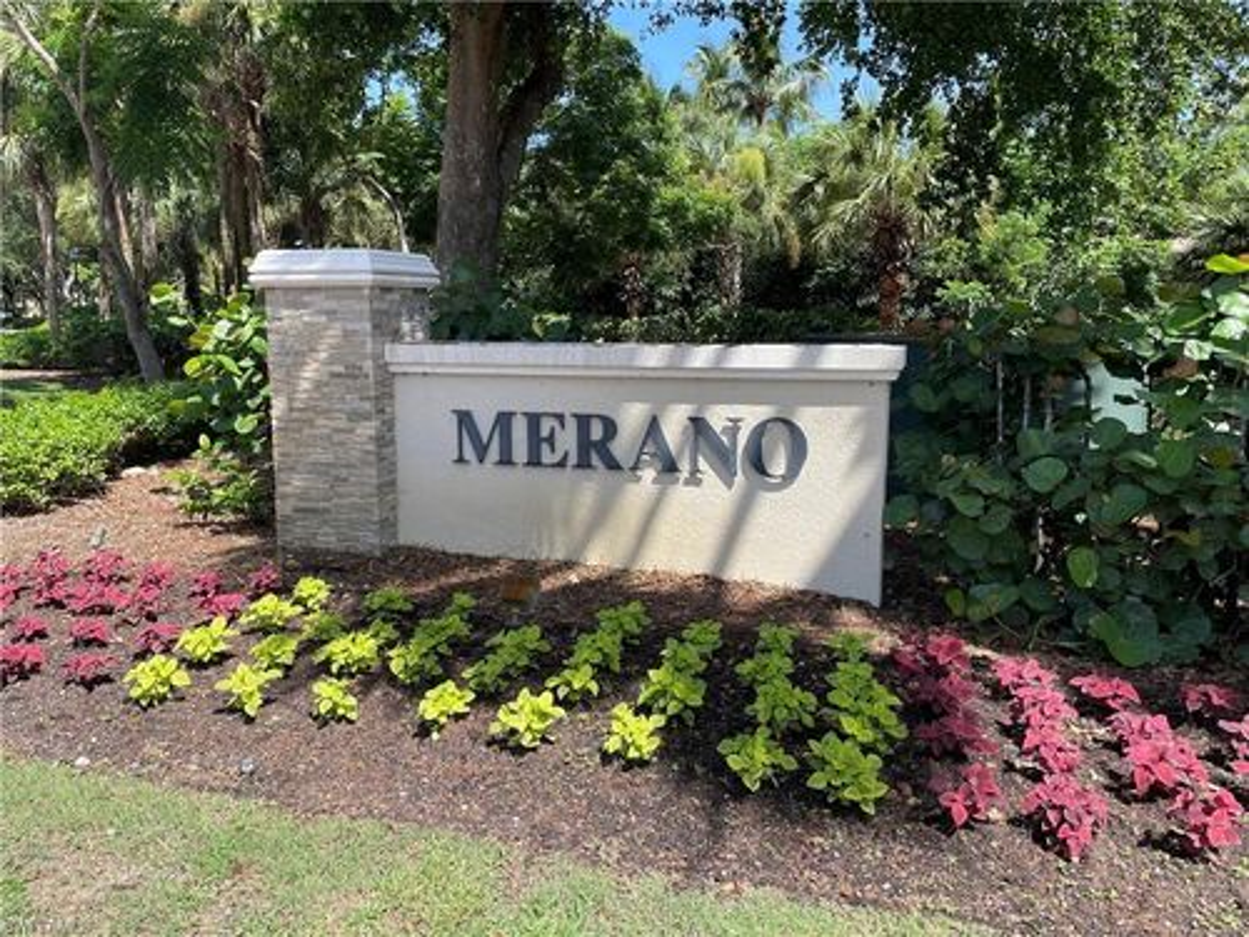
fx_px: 938
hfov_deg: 67.3
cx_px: 624
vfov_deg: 53.1
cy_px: 468
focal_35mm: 26
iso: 32
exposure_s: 1/1233
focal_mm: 4.2
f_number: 1.6
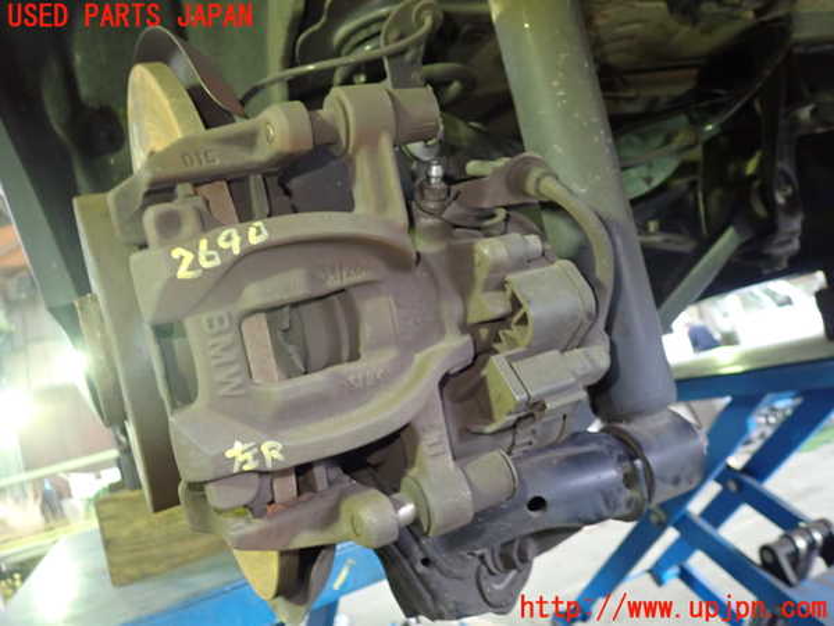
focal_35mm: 30
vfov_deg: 46.8
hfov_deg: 60.0
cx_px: 417
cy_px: 313
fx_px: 723
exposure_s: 1/30
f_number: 2.3
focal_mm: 5.4
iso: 800
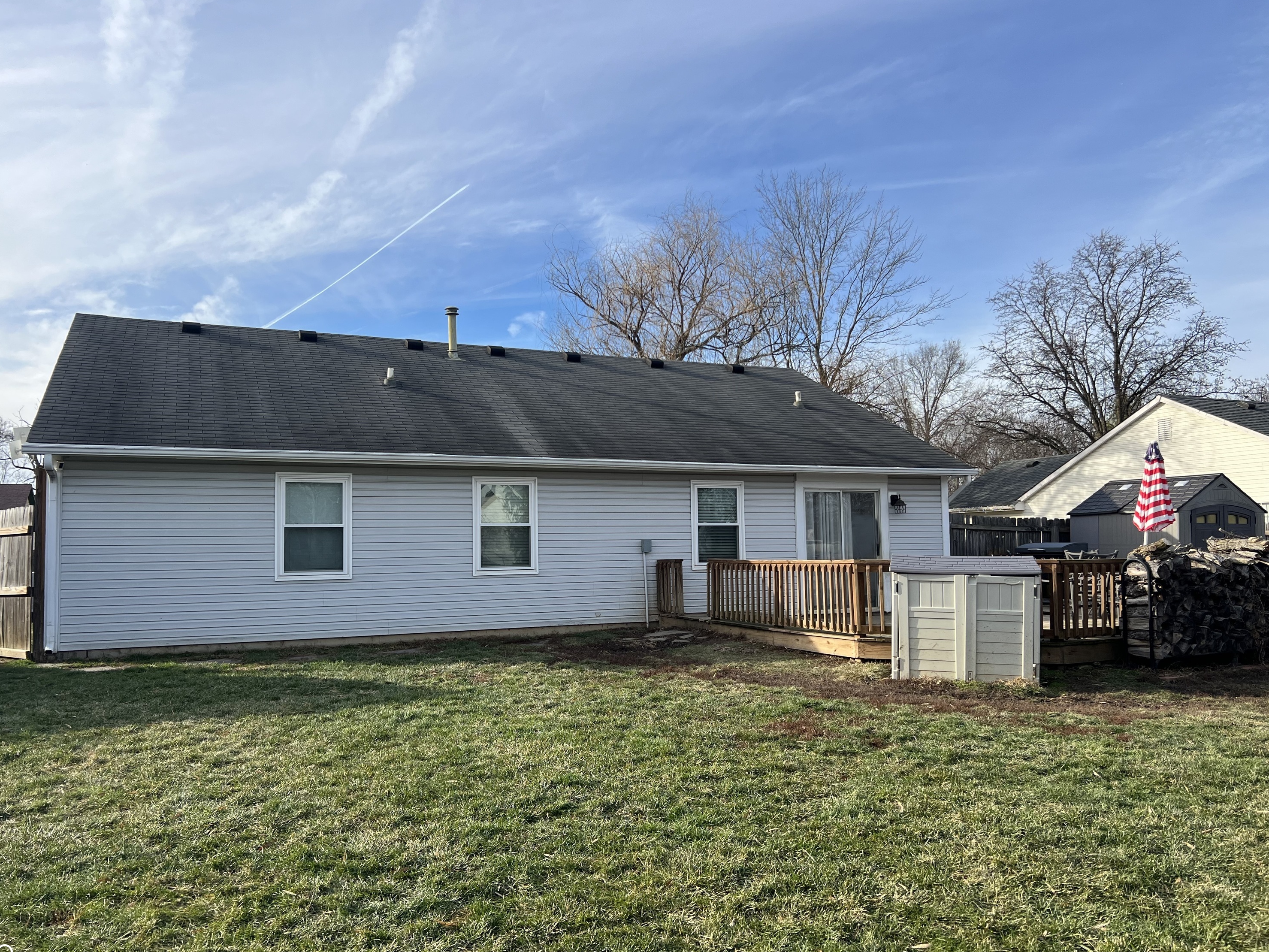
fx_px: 990
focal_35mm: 27
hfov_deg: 65.3
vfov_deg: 51.4
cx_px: 615
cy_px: 488
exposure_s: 1/2632
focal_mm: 5.7
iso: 50
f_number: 1.5
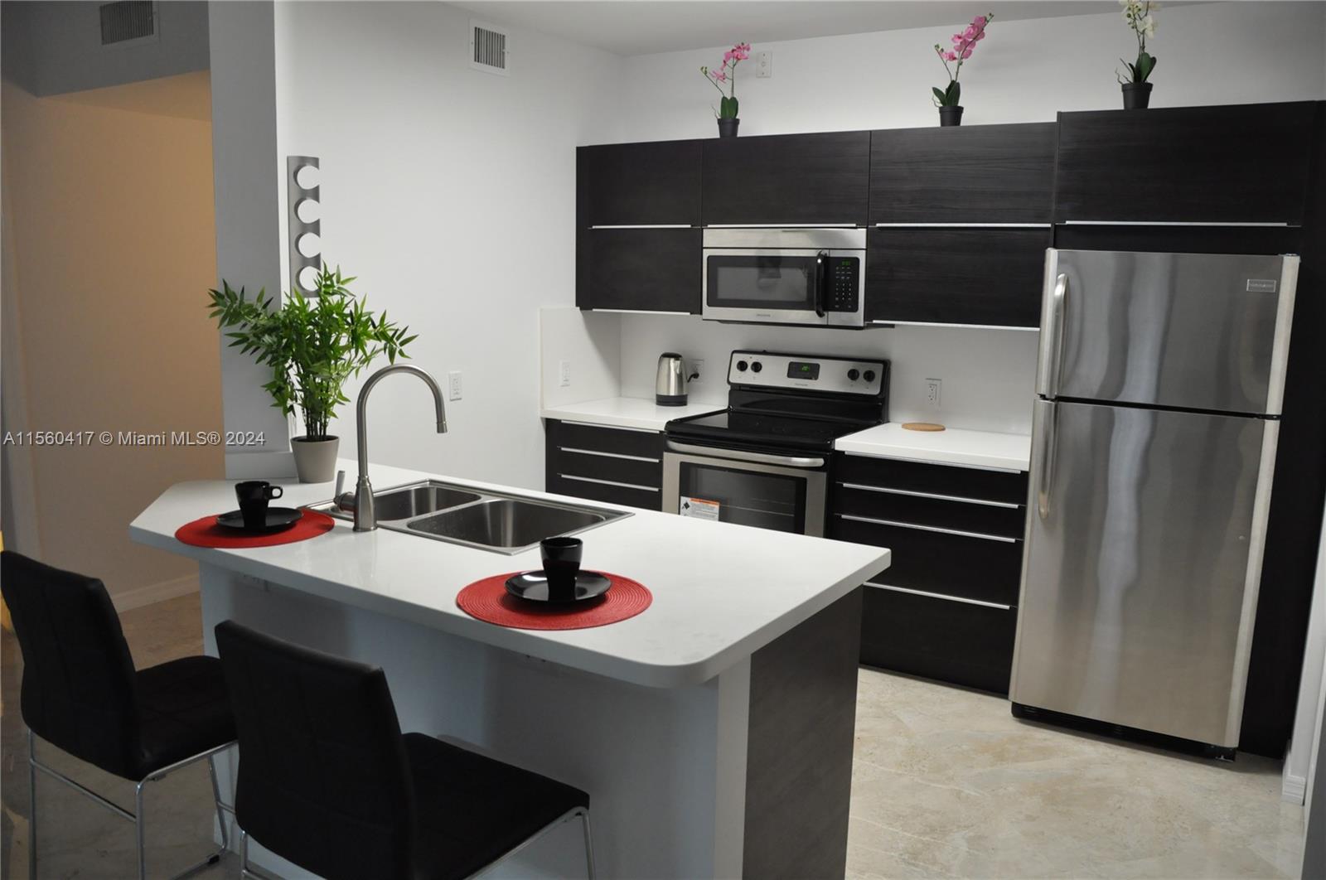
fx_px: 993
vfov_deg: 47.8
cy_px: 440
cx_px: 663
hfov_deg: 67.5
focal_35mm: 27
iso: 1250
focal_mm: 18
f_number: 3.5
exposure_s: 1/125
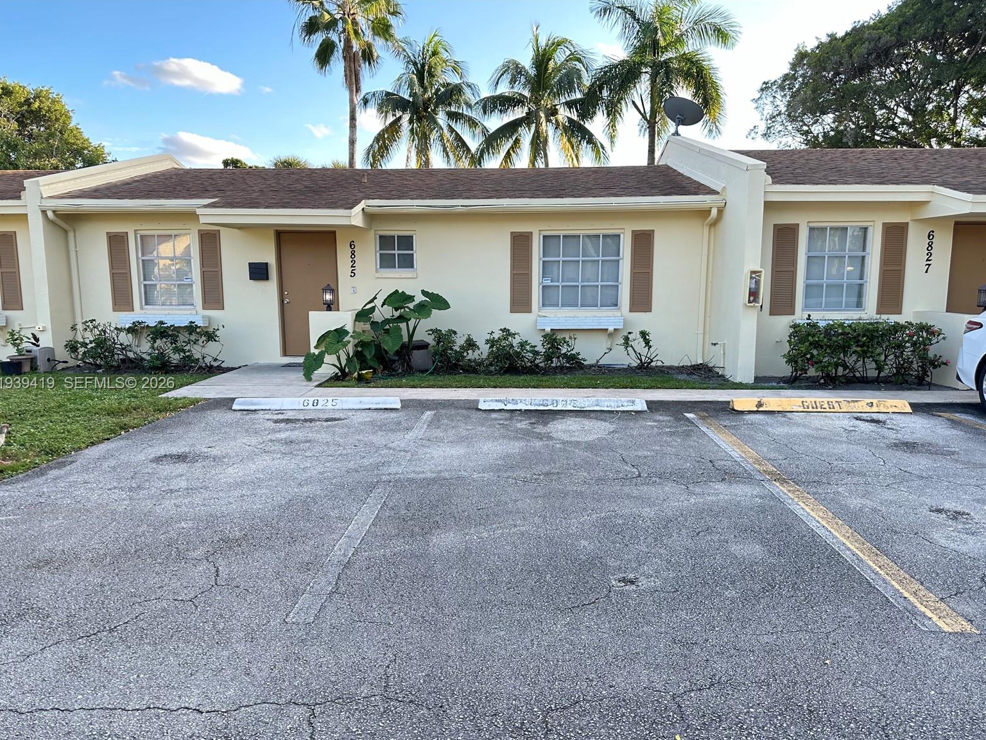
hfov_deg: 69.4
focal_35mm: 25
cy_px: 384
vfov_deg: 54.9
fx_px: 712
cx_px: 489
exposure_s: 1/347
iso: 80
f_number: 1.78
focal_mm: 6.86
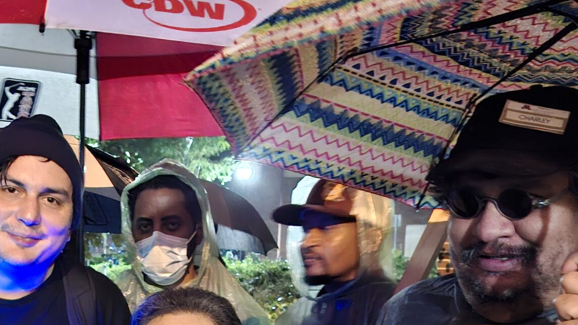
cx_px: 121
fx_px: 858
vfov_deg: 20.4
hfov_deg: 36.1
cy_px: 367
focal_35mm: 56
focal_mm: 5.54
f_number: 1.8
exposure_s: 1/17
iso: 1250
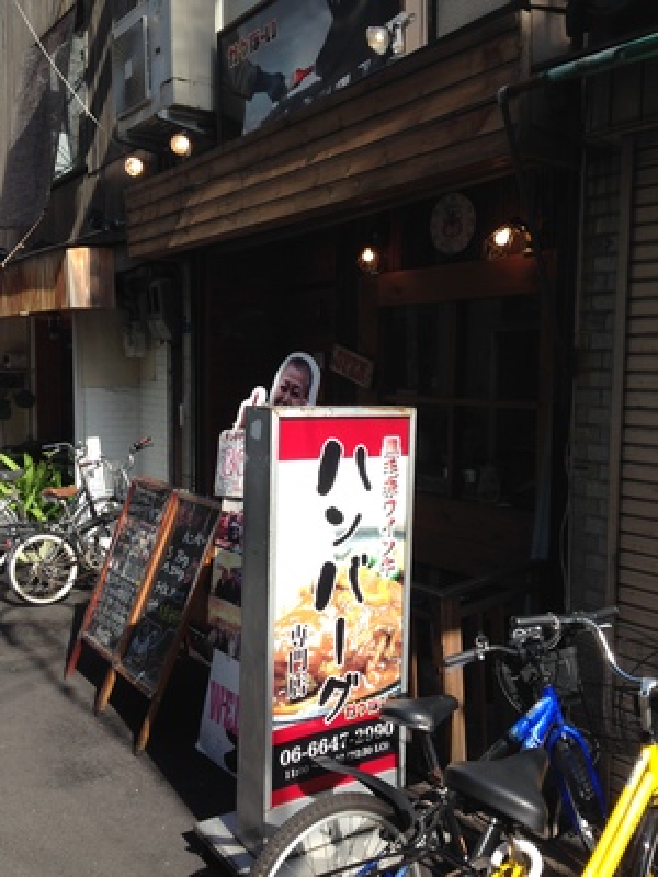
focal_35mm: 33
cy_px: 438
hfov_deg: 42.9
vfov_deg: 55.4
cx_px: 329
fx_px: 836
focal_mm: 4.12
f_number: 2.4
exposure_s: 1/678
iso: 50
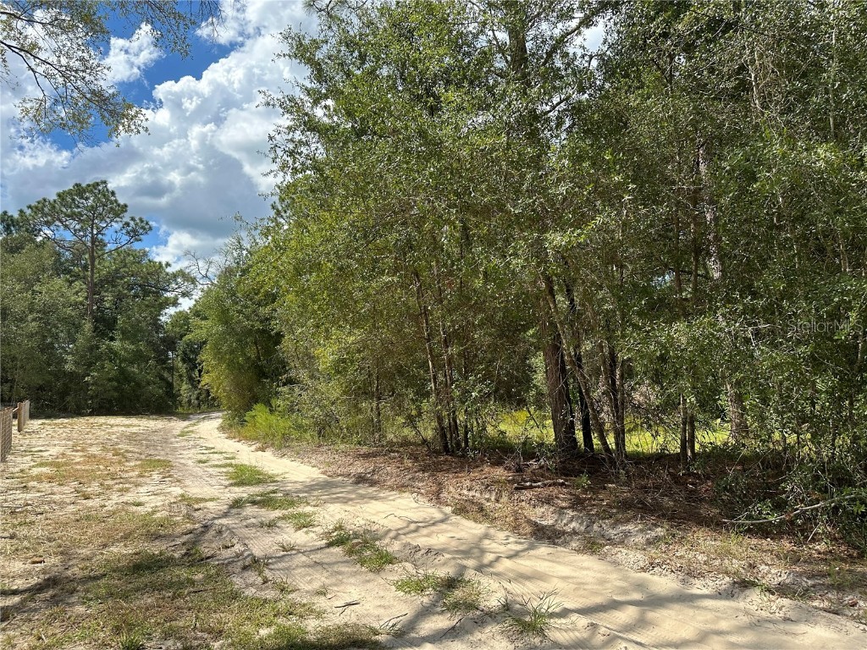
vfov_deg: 56.8
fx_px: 601
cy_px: 325
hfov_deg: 71.6
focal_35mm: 24
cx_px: 434
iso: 80
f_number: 1.78
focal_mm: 6.86
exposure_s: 1/3356
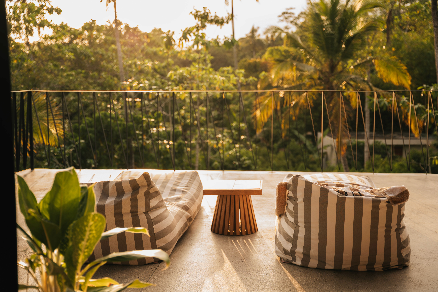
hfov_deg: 40.8
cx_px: 219
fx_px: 589
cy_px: 146
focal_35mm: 48
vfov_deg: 27.9
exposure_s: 1/160
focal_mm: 48.4
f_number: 2.8
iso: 50
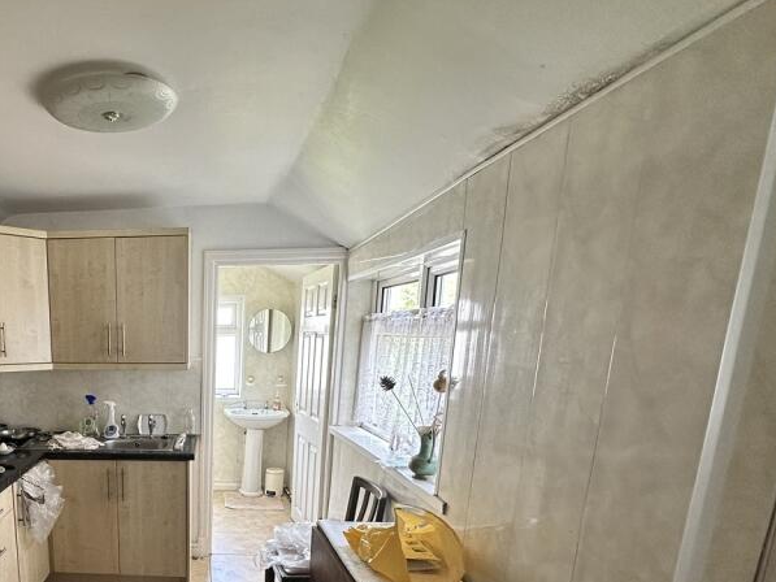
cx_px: 142
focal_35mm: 24
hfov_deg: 64.4
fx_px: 538
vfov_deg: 53.9
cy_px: 446
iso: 160
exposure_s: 1/100
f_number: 2.2
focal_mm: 2.22
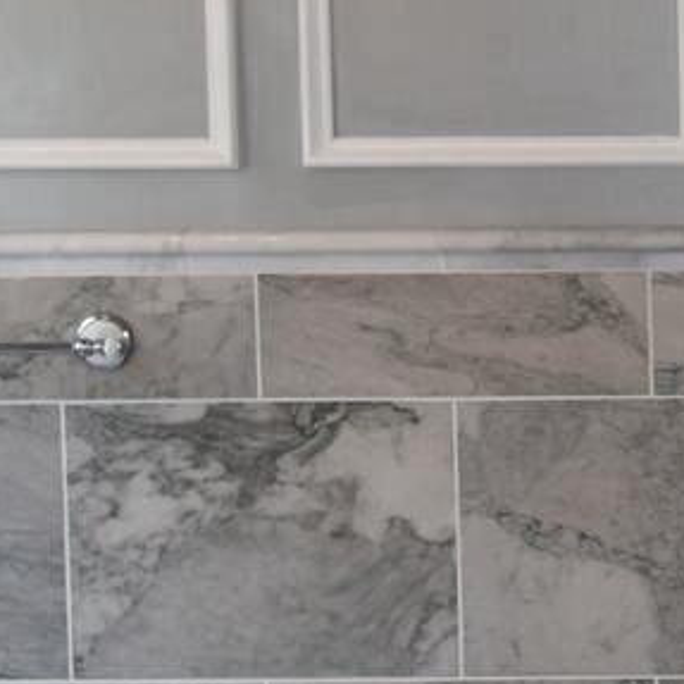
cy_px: 192
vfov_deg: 10.6
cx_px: 1630
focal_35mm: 164
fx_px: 3666
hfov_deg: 9.5
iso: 200
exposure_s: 1/200
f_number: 4.5
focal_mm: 18
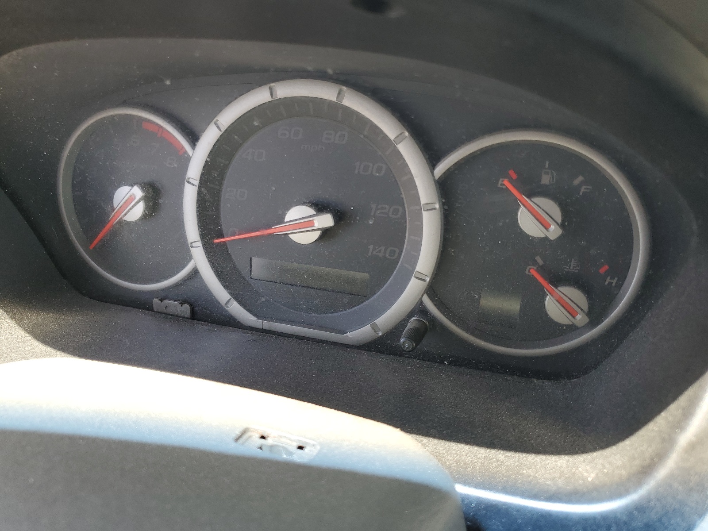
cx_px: 354
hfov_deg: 67.3
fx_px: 532
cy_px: 266
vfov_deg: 53.1
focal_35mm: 26
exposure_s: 1/185
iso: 50
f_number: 1.5
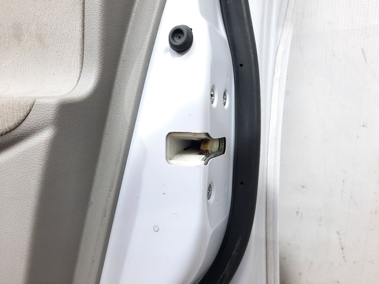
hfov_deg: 69.4
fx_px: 274
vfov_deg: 54.9
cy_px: 142
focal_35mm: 25
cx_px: 190
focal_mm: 4.6
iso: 320
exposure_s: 1/50
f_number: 2
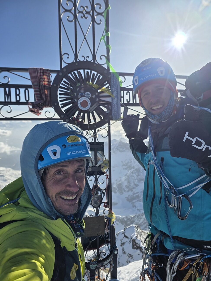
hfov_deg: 58.9
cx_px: 106
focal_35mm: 23
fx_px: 187
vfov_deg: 73.9
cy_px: 140
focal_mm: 6.3
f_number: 1.7
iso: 40
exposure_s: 1/7944
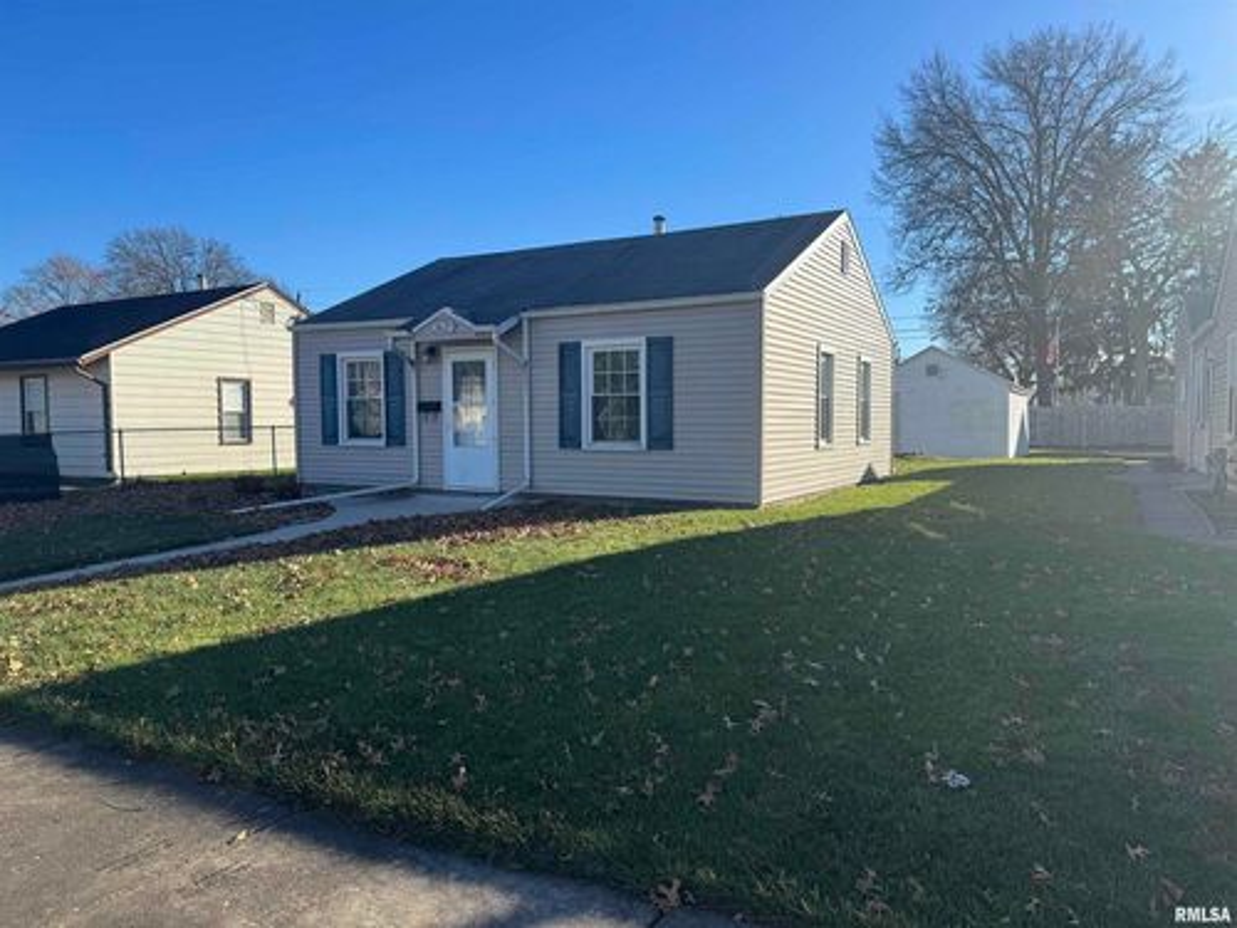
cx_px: 618
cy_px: 464
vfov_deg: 56.8
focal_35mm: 24
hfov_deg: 71.6
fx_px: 858
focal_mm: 6.86
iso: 80
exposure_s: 1/3096
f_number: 1.78
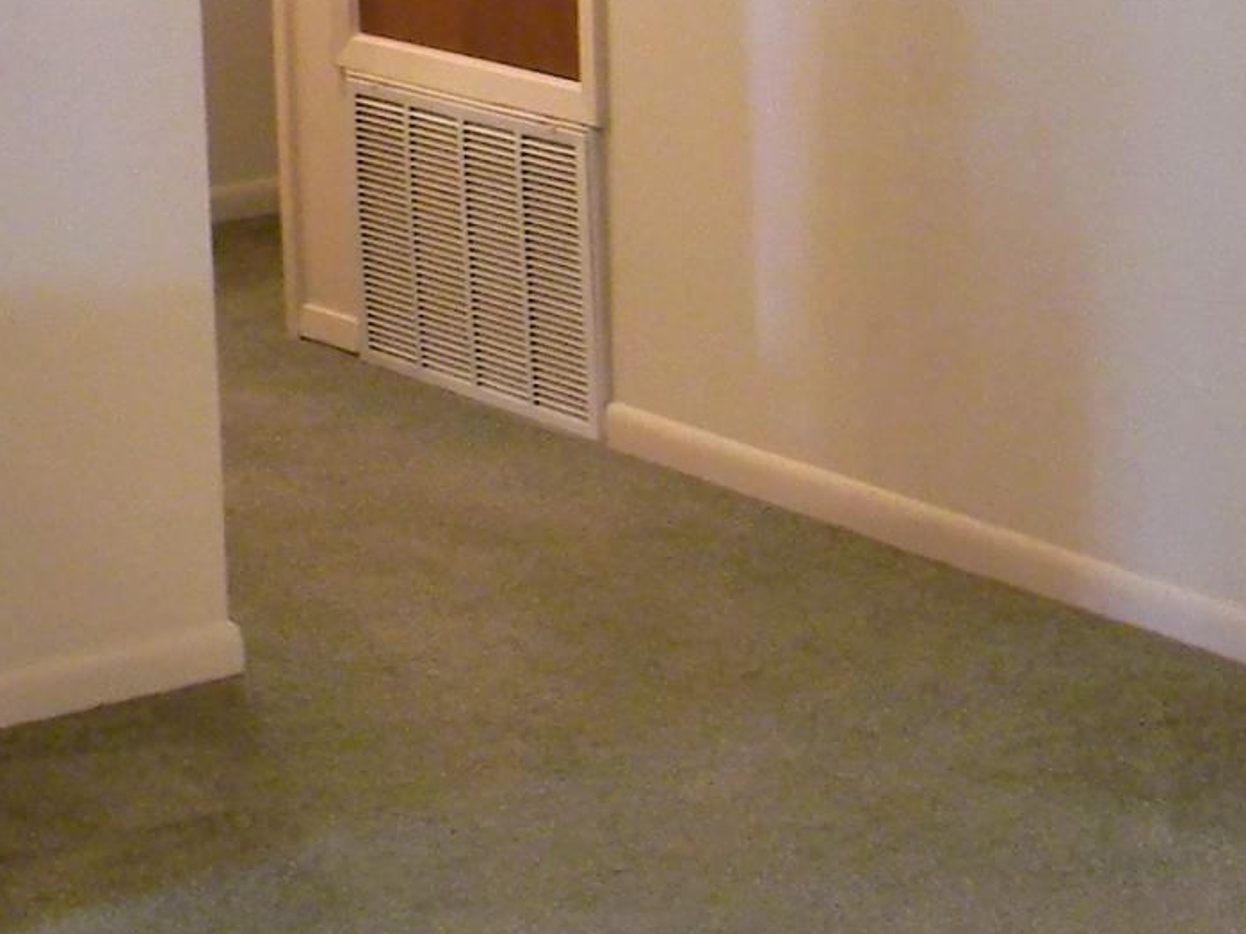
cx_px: 689
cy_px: -32
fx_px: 4319
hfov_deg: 16.4
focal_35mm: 120
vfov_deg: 12.2
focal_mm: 5
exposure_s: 1/5.7
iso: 200
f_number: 3.5
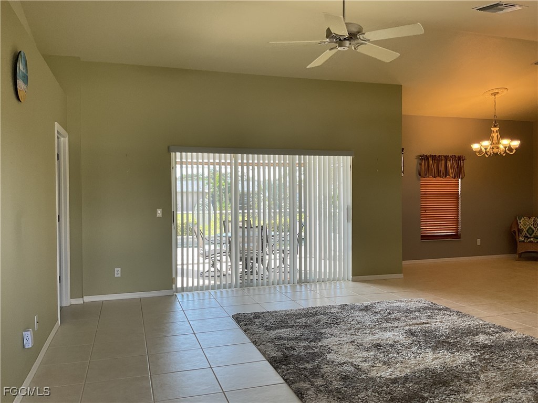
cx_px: 269
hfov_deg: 61.7
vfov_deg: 48.2
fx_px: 451
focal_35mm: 29
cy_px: 202
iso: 40
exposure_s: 1/120
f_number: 1.8
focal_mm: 3
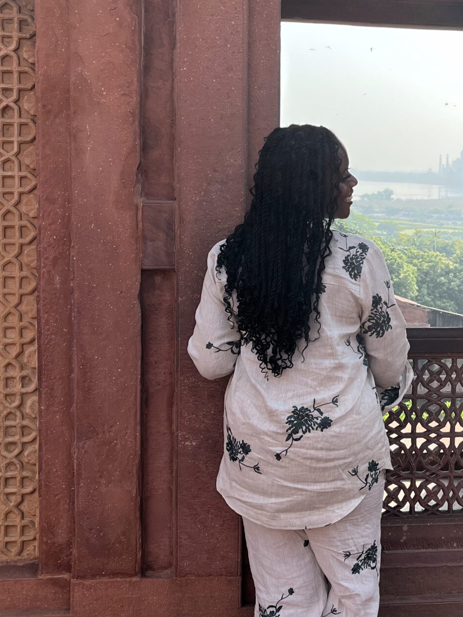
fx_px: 945
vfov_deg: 36.1
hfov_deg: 26.8
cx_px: 392
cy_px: 261
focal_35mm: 53
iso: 50
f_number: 1.6
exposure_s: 1/983
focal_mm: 5.1
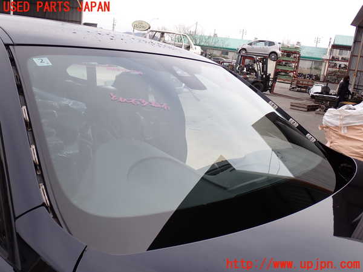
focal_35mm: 36
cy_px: 136
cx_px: 182
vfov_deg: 39.7
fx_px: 378
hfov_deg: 51.4
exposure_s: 1/400
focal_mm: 6.37
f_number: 3.5
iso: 100
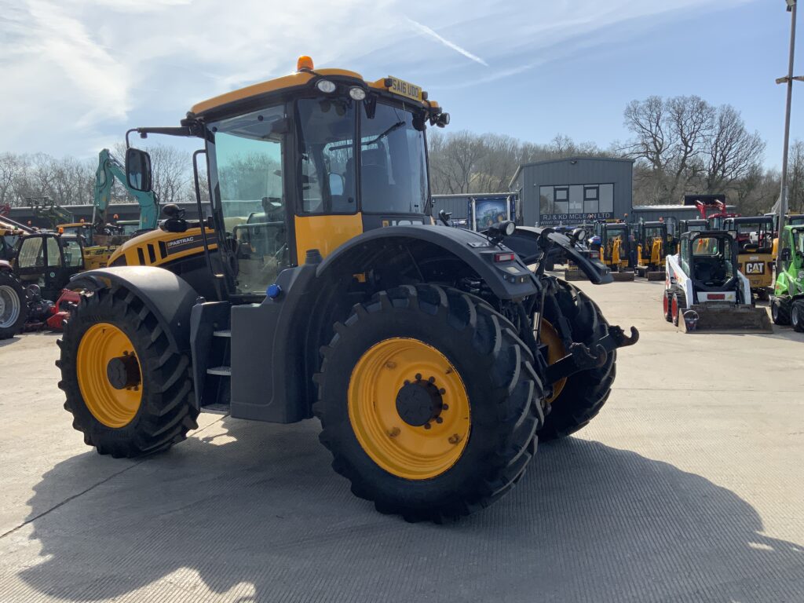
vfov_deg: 48.2
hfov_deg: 61.7
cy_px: 302
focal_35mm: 29
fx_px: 674
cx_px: 402
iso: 20
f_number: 1.8
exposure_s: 1/2058
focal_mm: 3
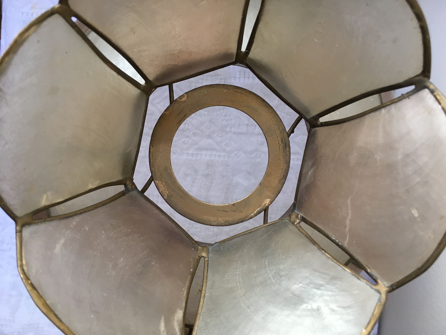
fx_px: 374
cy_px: 168
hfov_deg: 61.7
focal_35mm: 29
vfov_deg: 48.2
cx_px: 223
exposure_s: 1/33
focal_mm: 4.15
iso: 100
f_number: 2.2
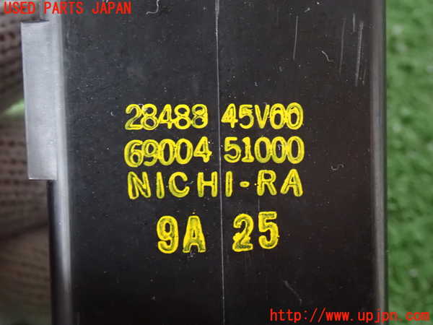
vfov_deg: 25.2
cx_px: 216
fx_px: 726
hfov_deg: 33.2
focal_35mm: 58
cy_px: 162
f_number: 3.5
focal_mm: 10.35
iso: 1600
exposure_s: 1/15
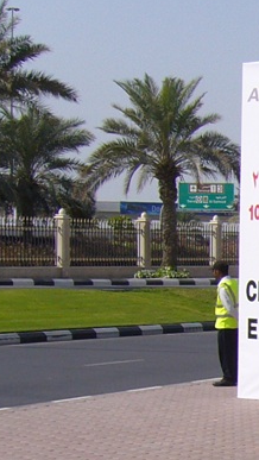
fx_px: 1537
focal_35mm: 126
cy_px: 393
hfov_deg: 8.7
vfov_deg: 16.8
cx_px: 636
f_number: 5.6
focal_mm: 5.8
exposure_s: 1/400
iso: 80
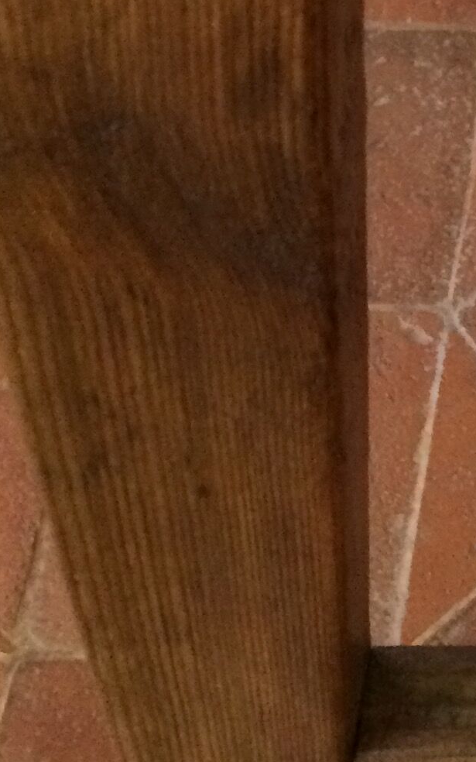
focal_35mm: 102
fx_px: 2117
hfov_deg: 11.6
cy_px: -79
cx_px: 919
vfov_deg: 19.5
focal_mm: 4.15
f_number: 2.2
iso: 320
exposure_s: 1/20
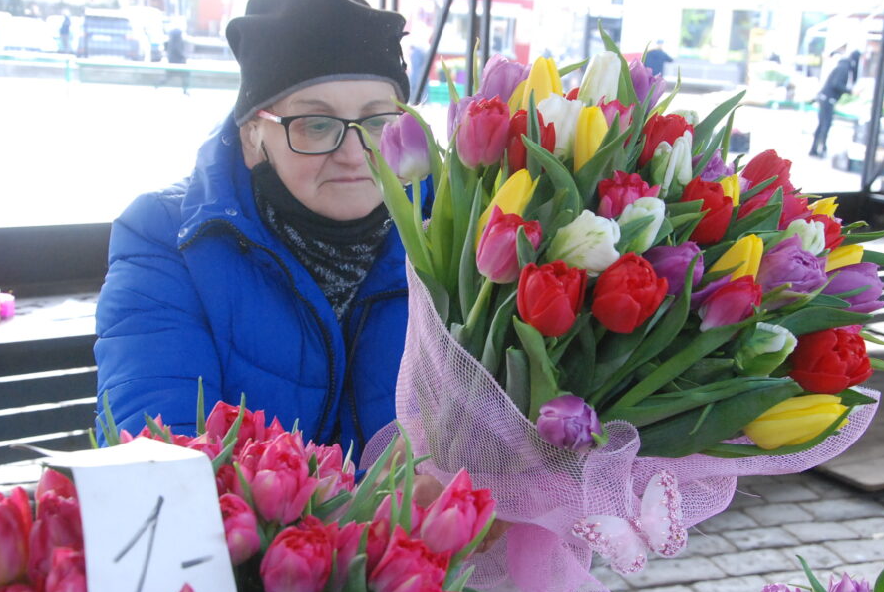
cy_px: 268
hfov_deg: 43.5
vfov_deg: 29.9
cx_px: 451
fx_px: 1106
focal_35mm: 45
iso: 1600
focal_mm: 26
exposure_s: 1/200
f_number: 7.1
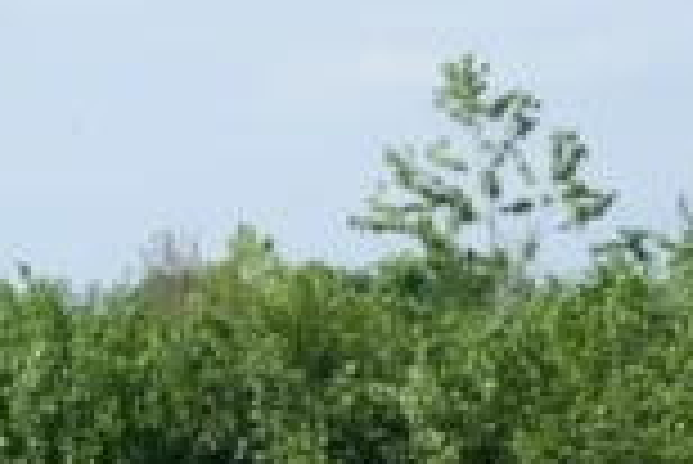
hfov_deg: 10.2
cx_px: 18
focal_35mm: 201
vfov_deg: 6.4
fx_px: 3873
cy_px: 1205
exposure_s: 1/450
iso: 320
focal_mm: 20.5
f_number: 8
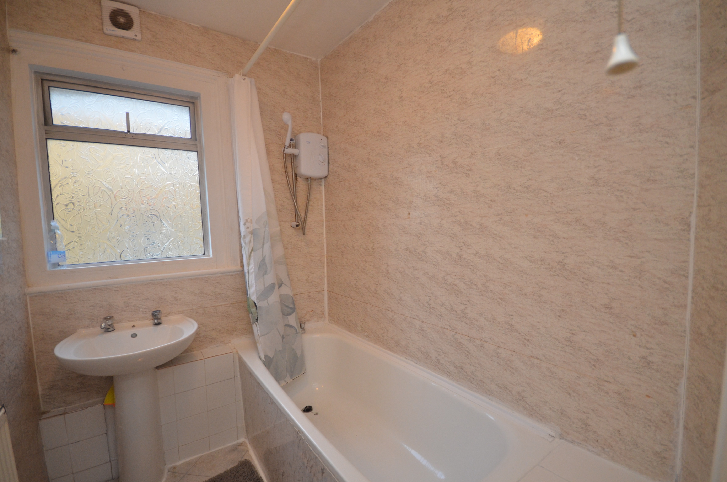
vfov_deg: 77.1
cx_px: 364
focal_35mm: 15
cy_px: 241
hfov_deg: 100.5
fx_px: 302
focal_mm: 10
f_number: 4
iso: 800
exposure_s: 1/60
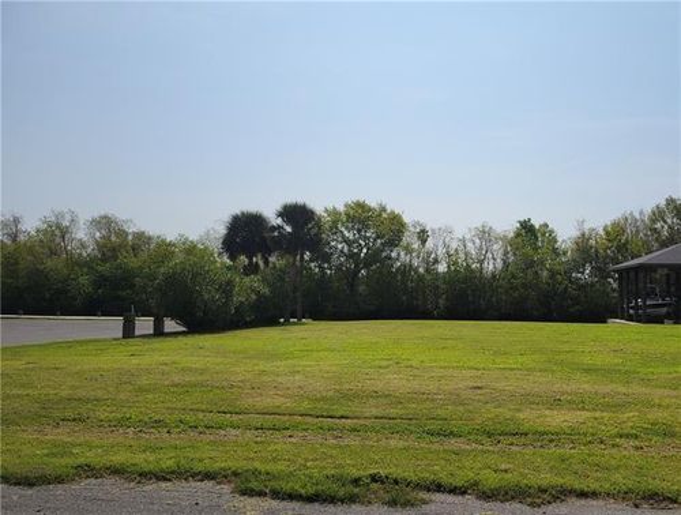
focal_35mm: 26
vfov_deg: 53.3
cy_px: 258
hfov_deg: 67.2
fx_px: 513
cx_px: 340
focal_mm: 5.4
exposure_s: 1/10000
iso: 40
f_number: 1.8
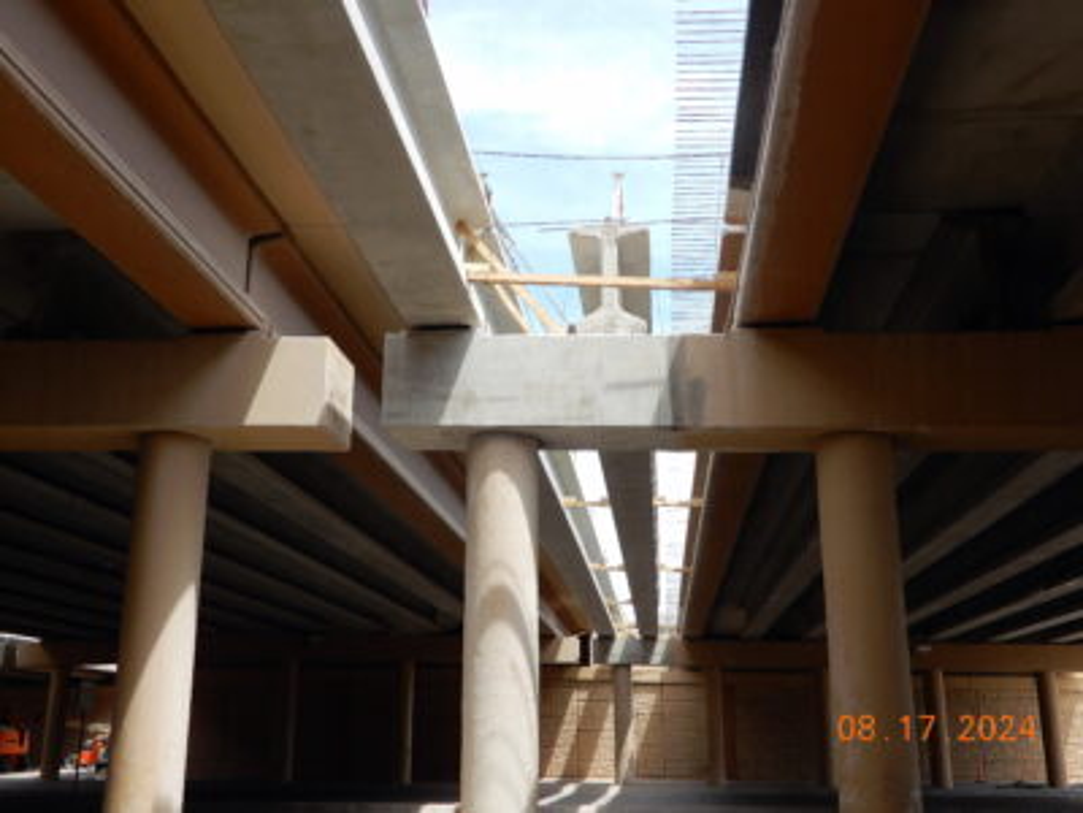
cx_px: 542
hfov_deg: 49.0
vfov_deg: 37.7
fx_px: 1189
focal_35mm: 38
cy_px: 406
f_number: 4
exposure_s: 1/320
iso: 80
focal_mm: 6.8
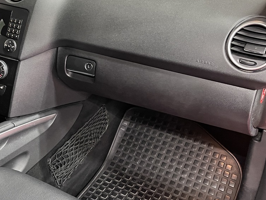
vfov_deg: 28.9
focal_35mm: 50
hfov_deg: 36.9
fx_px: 384
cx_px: 56
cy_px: 63
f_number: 1.6
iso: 500
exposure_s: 1/33
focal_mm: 5.1
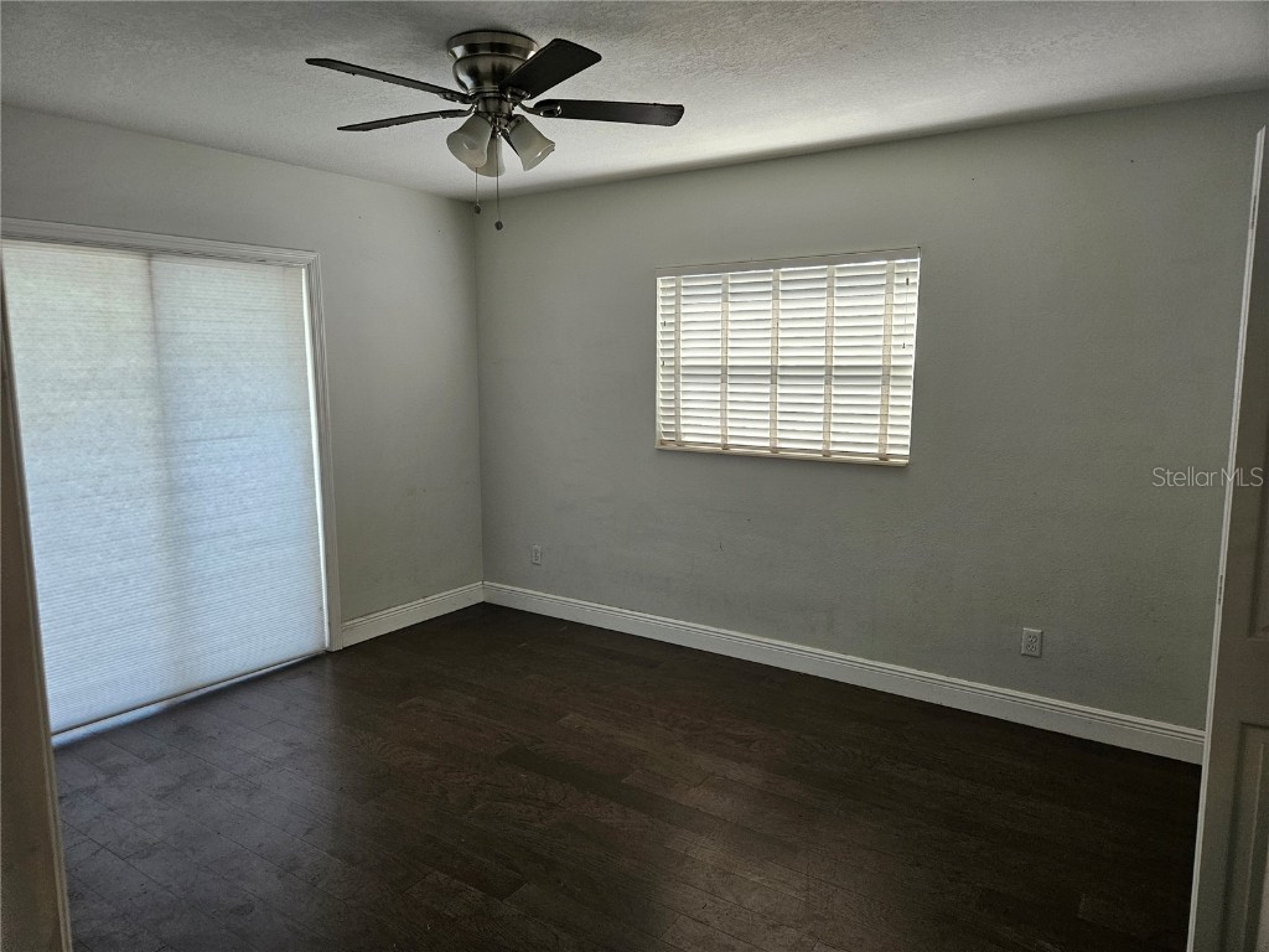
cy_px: 476
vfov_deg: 58.9
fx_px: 843
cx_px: 634
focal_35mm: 23
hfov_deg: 73.9
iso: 250
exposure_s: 1/359
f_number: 1.8
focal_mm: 5.4
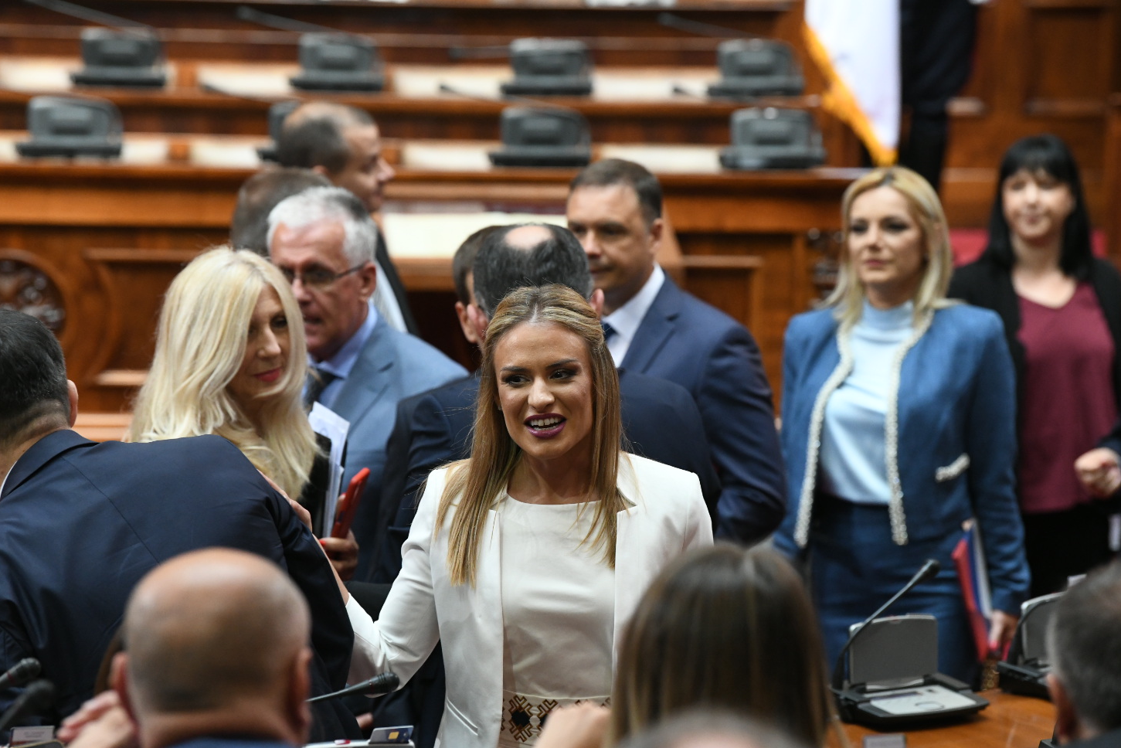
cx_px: 569
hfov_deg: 11.9
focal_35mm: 173
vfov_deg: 7.9
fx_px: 5388
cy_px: 386
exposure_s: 1/500
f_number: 4.5
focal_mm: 155
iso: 4000
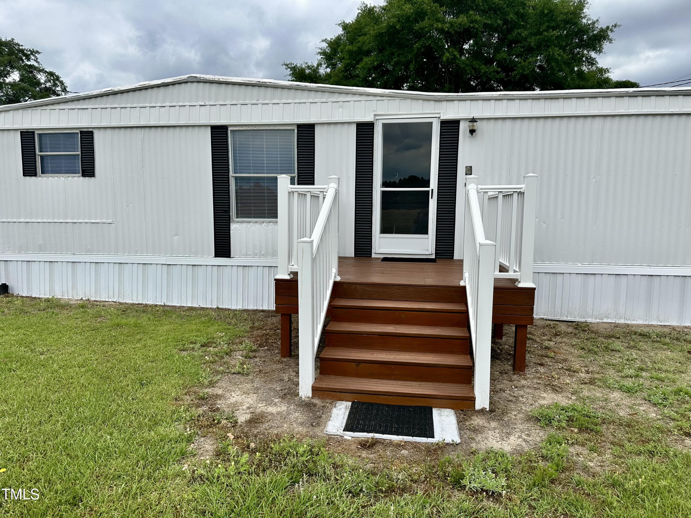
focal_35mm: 24
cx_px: 346
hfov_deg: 71.6
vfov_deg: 56.8
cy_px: 259
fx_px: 479
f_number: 1.78
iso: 80
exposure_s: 1/6623
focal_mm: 6.86
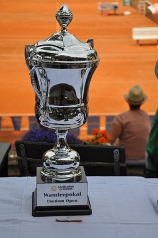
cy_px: 119
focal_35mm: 78
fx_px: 514
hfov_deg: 17.5
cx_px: 79
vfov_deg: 26.0
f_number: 6.3
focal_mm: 52
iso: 400
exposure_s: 1/1600
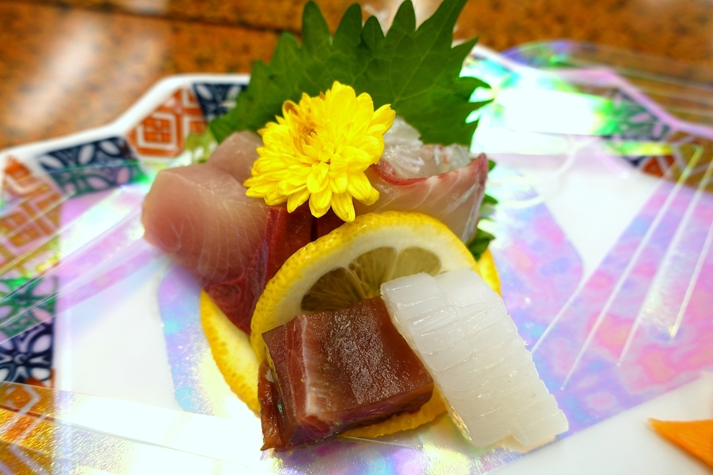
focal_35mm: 24
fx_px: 475
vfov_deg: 53.1
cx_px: 356
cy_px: 238
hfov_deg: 73.7
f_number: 2.8
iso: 125
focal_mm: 8.8
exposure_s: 1/30
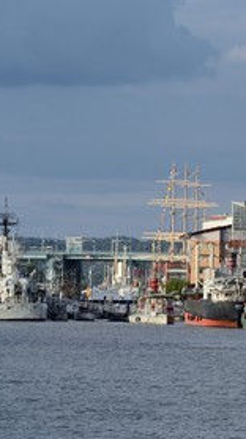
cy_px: 220
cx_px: 233
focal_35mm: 317
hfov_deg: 3.8
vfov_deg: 6.8
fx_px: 3683
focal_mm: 200
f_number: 8
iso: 200
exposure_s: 1/500
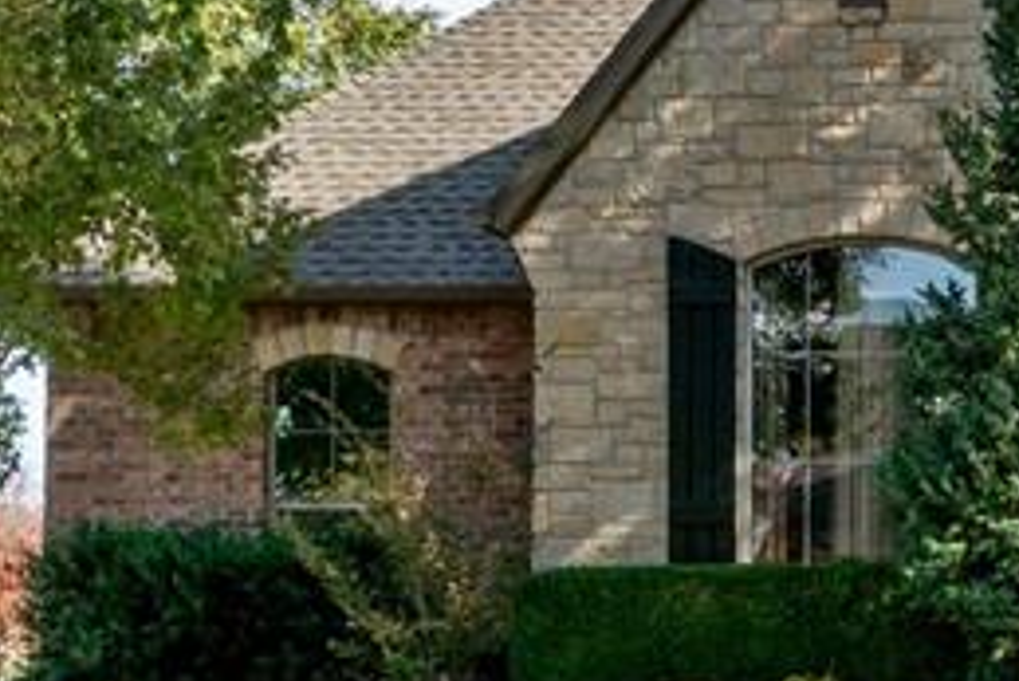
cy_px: 173
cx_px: 1312
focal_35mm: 83
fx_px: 2351
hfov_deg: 22.1
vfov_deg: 16.4
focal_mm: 14
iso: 100
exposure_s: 1/250
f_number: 8
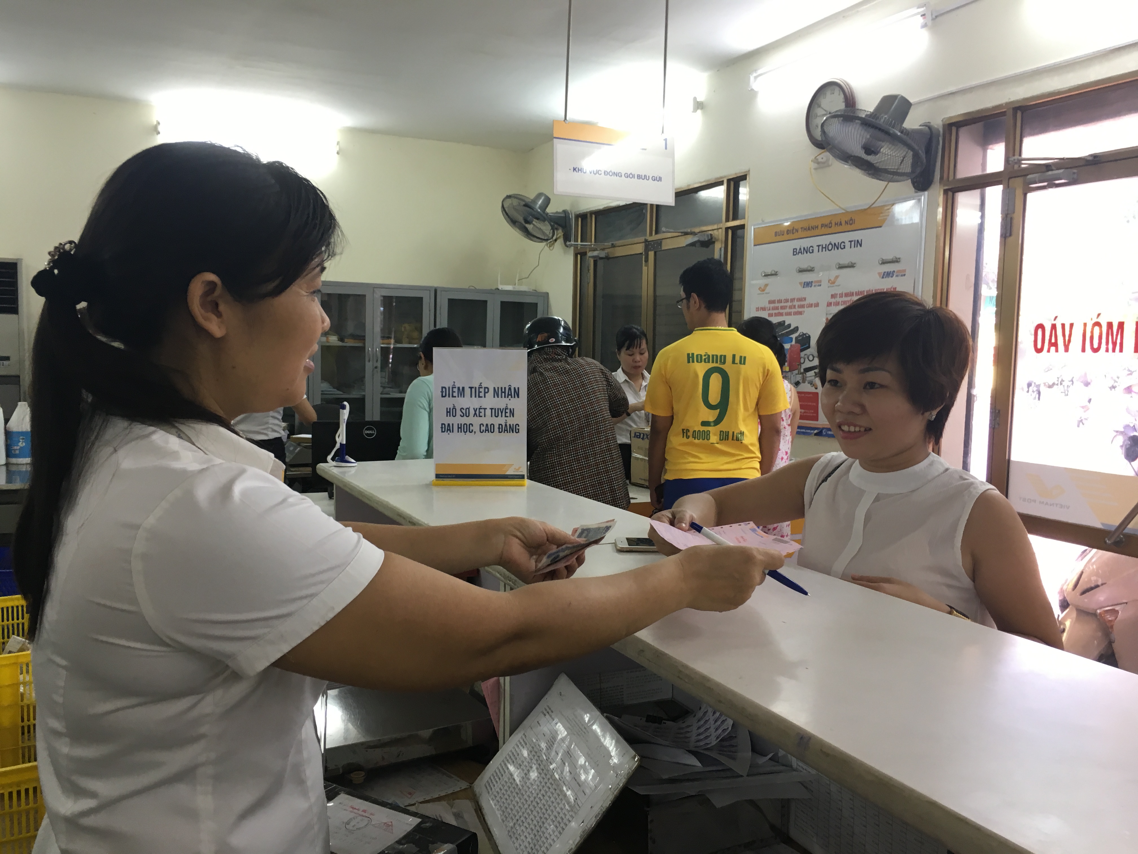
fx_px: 953
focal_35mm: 29
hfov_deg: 61.7
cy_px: 427
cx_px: 569
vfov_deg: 48.2
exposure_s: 1/33
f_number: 2.2
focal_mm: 4.15
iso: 64
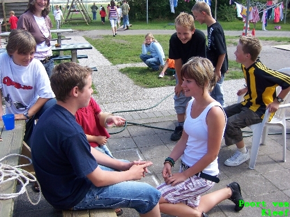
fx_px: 302
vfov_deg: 39.7
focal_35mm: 36
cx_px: 145
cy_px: 108
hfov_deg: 51.4
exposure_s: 1/400
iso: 80
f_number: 2.8
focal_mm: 6.2
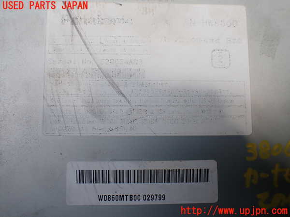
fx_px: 251
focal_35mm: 30
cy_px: 108
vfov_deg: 46.8
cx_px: 145
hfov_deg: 60.0
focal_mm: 5.4
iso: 100
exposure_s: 1/200
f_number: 3.2
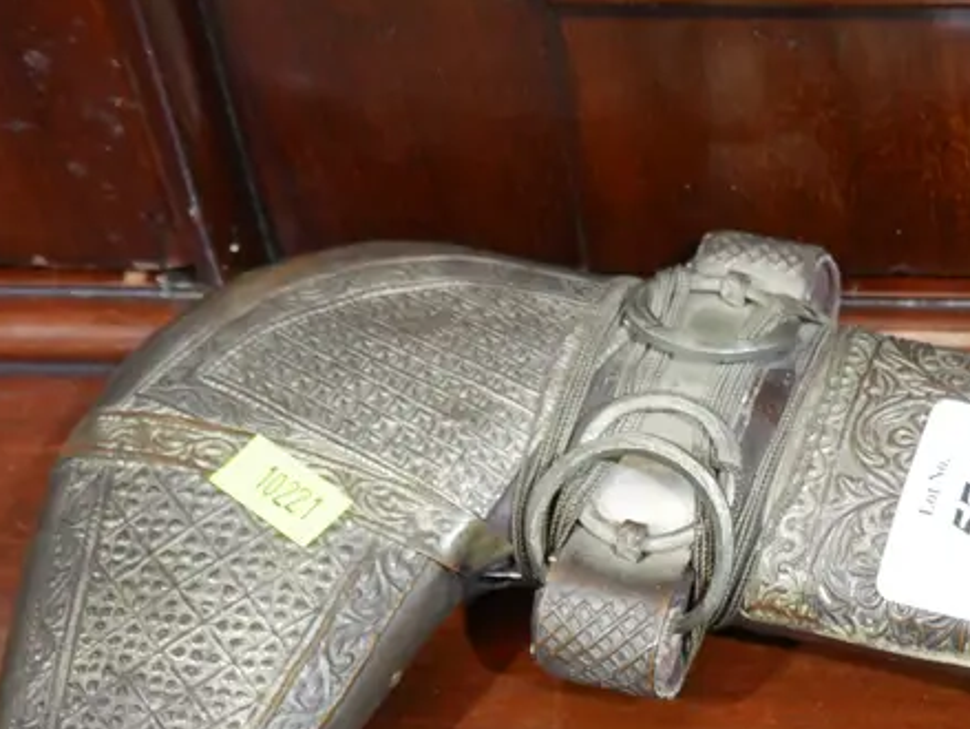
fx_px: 2748
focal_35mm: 98
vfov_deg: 14.7
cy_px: 812
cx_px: 946
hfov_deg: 19.5
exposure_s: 1/60
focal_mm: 21
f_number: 4.6
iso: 1250
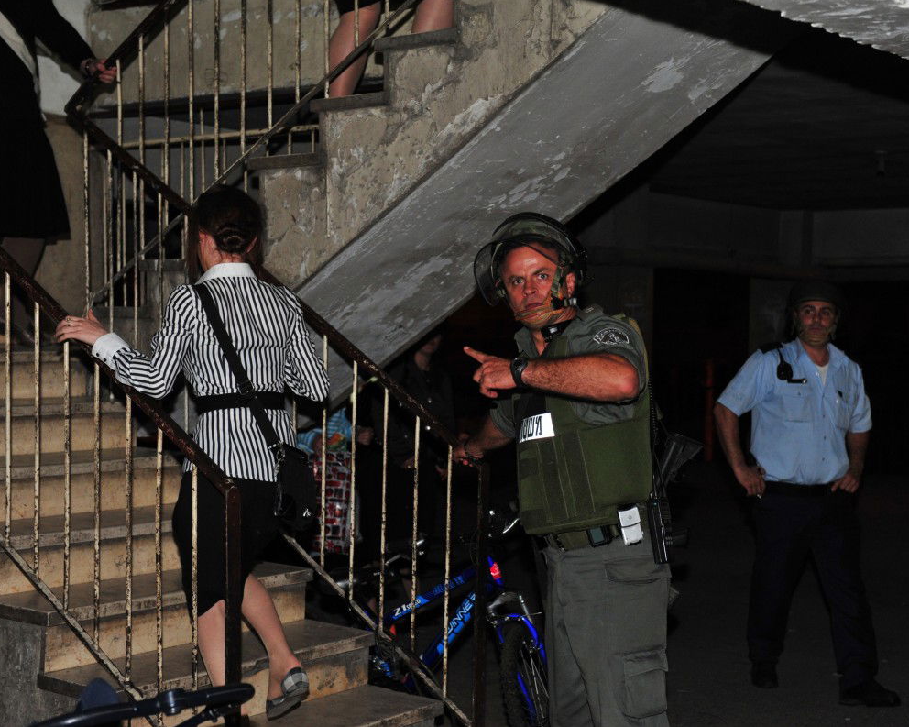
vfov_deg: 25.8
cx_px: 499
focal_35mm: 59
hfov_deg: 31.9
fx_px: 1587
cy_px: 363
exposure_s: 1/80
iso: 1600
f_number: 4
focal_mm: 52
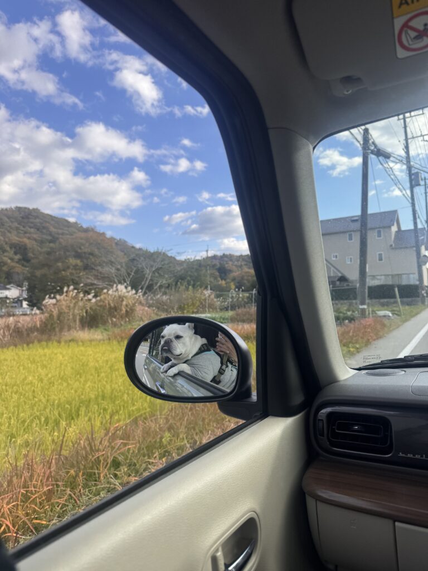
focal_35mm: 24
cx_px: 214
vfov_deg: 71.6
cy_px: 286
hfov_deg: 56.8
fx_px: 396
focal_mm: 6.76
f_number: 1.78
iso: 80
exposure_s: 1/2252
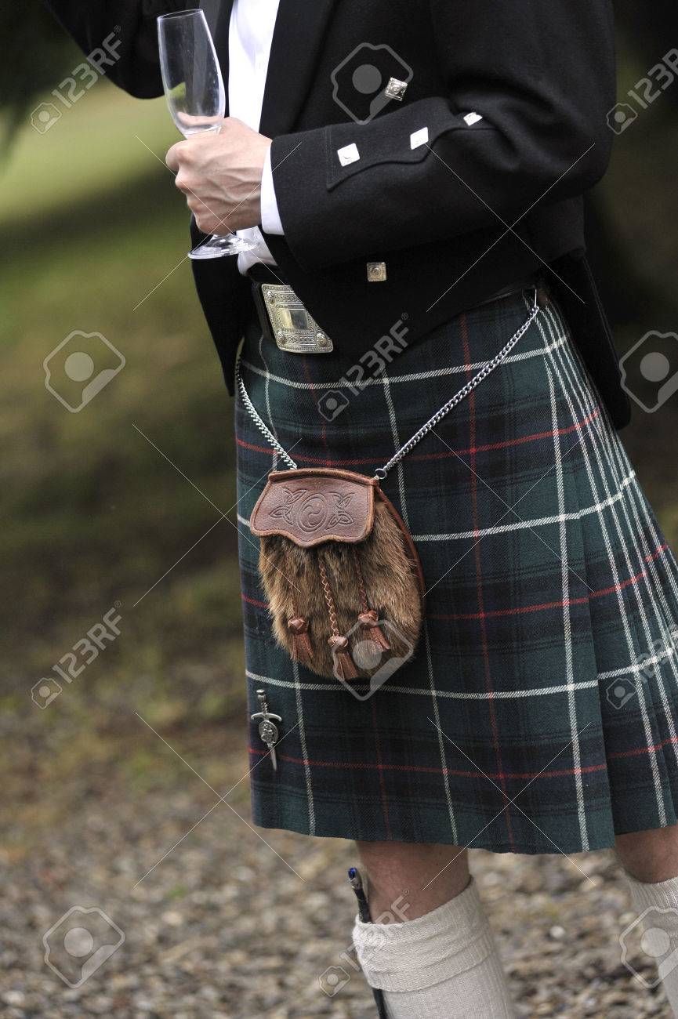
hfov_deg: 9.5
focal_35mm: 145
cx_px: 339
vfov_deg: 14.2
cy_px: 510
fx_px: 4101
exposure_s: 1/200
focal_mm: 145
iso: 800
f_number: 4
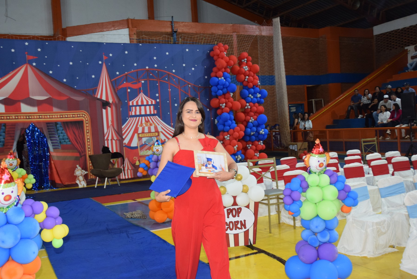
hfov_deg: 51.2
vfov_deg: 35.6
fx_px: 435
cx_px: 208
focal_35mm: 38
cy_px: 140
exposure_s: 1/60
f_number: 3.8
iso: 1400
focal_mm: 25
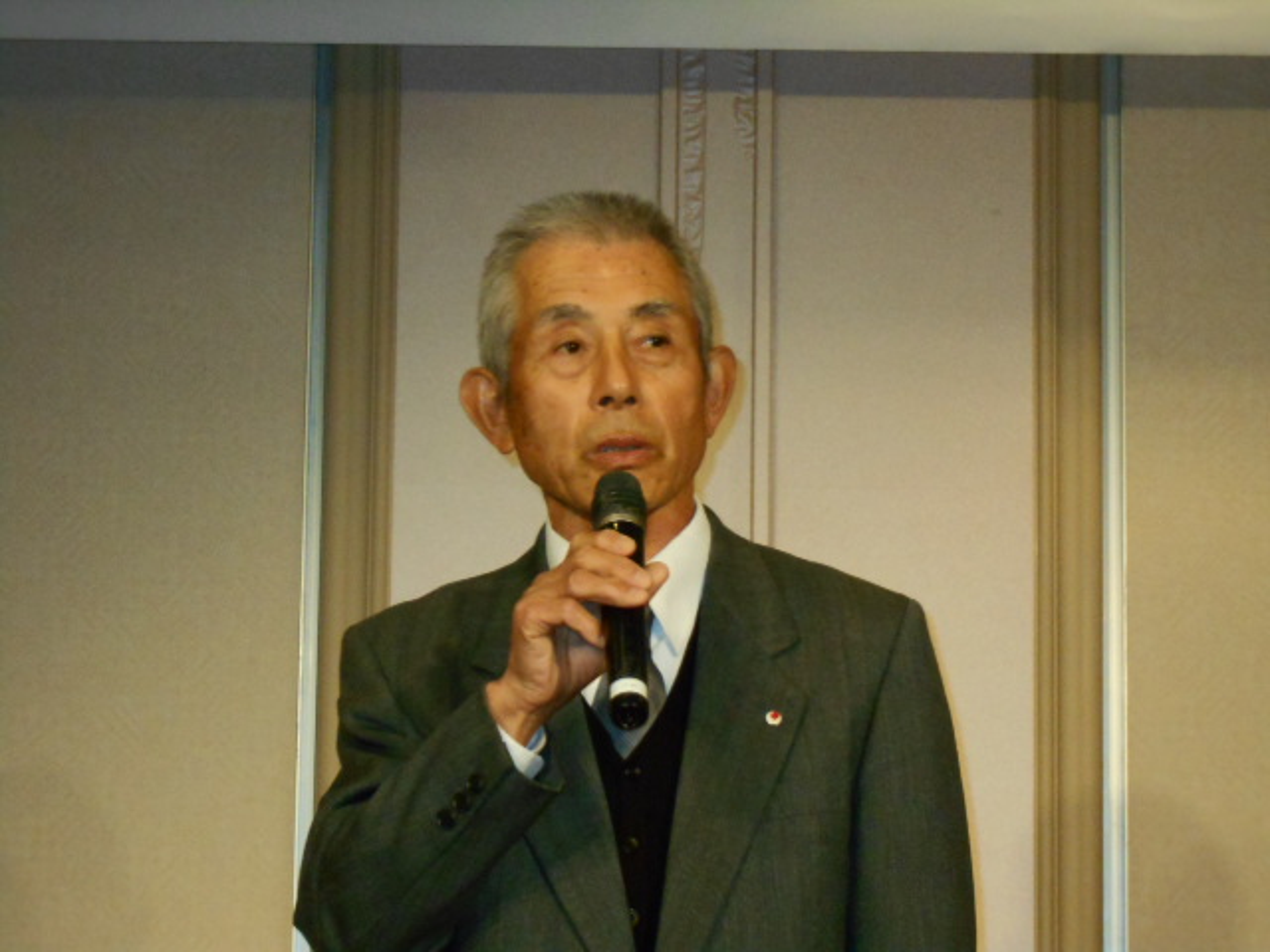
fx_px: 4769
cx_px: 635
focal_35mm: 130
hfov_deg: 15.2
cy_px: 476
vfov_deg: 11.4
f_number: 6.5
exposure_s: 1/60
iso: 720
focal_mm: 23
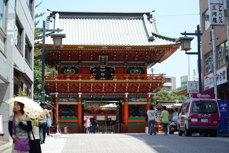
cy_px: 76
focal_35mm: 80
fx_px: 509
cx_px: 114
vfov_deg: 17.1
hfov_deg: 25.4
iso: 250
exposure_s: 1/500
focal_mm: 80
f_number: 5.6
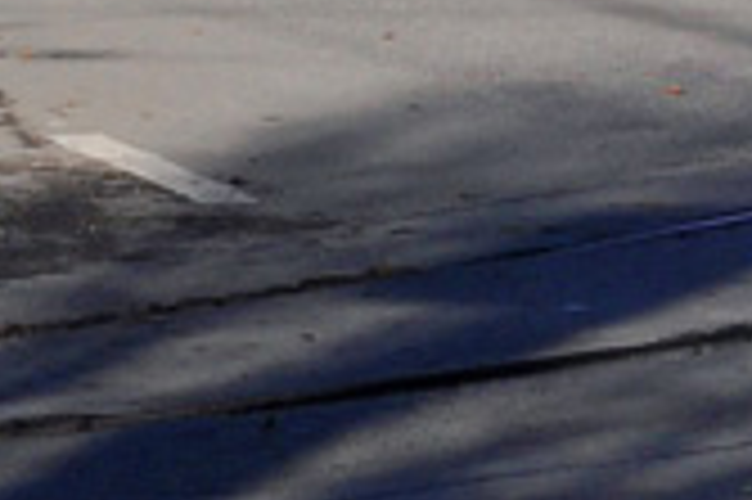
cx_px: 1229
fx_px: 10995
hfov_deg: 3.9
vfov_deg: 2.6
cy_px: -1291
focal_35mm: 527
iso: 200
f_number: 9
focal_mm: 45
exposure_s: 1/640
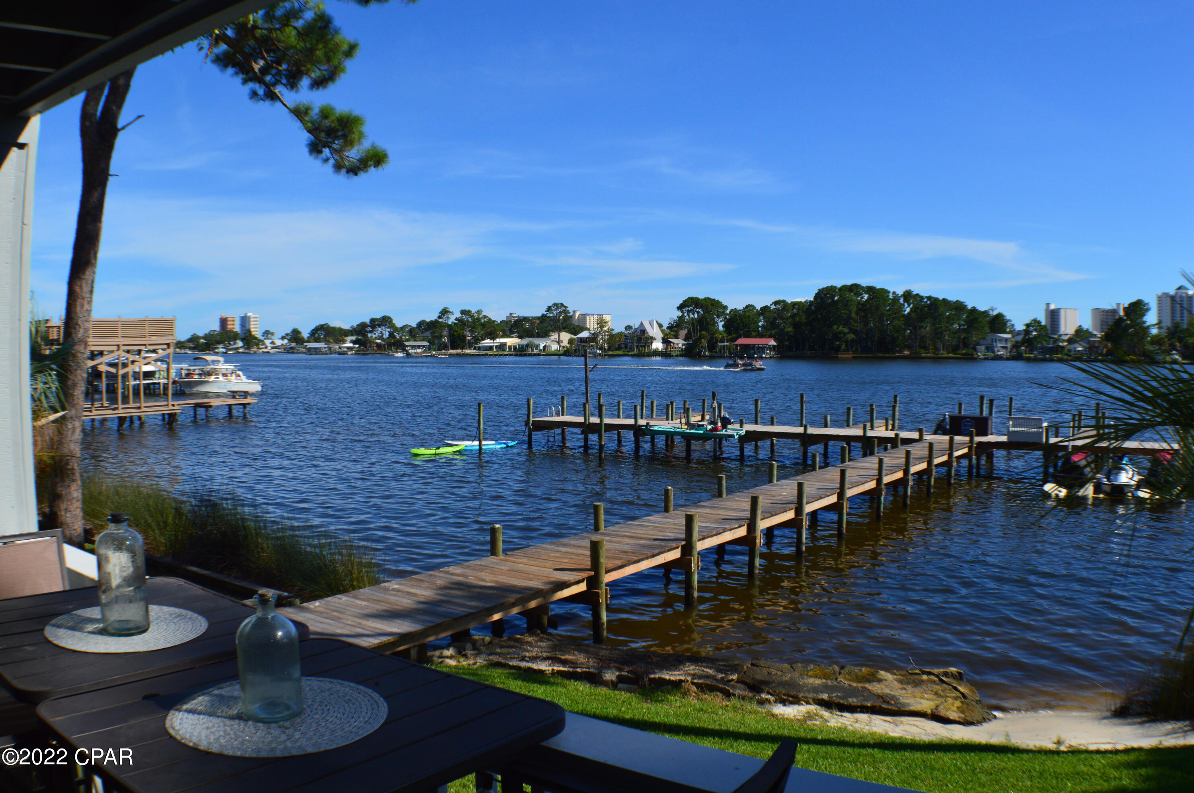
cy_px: 396
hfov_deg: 49.6
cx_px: 597
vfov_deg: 34.1
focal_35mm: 39
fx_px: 1292
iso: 400
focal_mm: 26
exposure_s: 1/400
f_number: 11
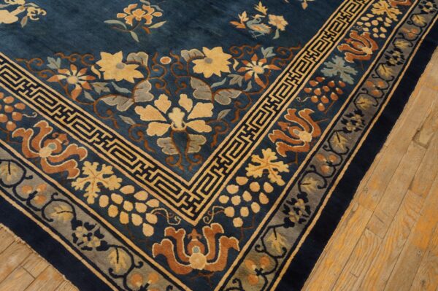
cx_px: 219
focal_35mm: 32
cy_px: 146
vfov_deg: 41.6
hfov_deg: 59.5
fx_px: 383
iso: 800
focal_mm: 21
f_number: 4
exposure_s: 1/60
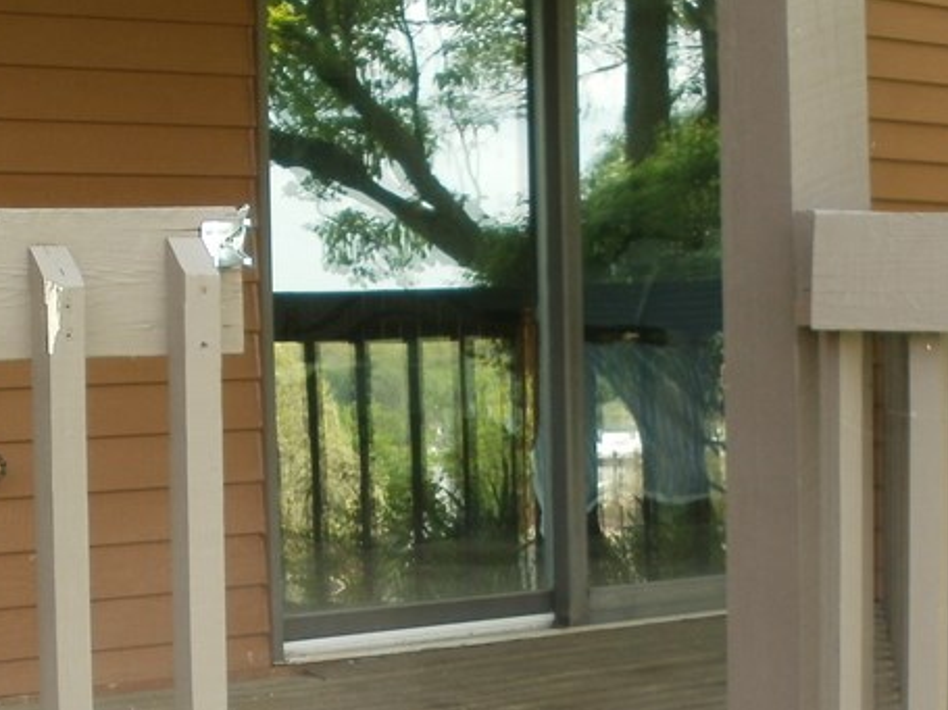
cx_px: 473
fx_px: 2218
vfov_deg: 17.8
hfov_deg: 24.1
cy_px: 691
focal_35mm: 81
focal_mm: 6.3
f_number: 3.5
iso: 100
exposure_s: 1/80
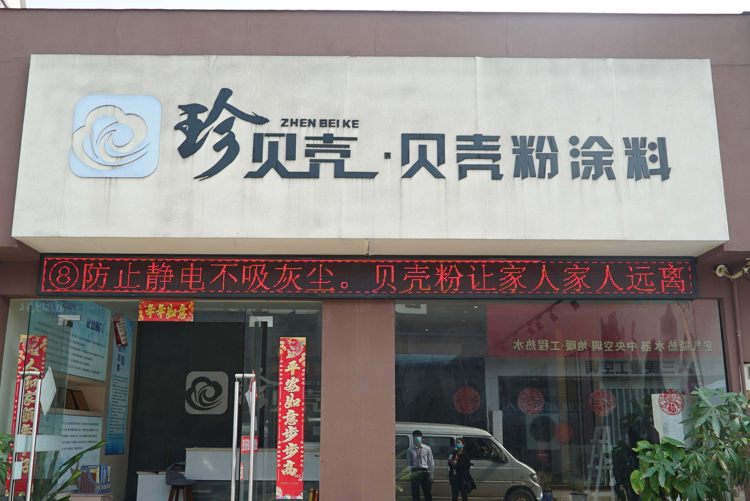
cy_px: 250
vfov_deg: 36.9
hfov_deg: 53.1
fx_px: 750
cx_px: 375
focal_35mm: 36
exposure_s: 1/200
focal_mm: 24
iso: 100
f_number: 5.6
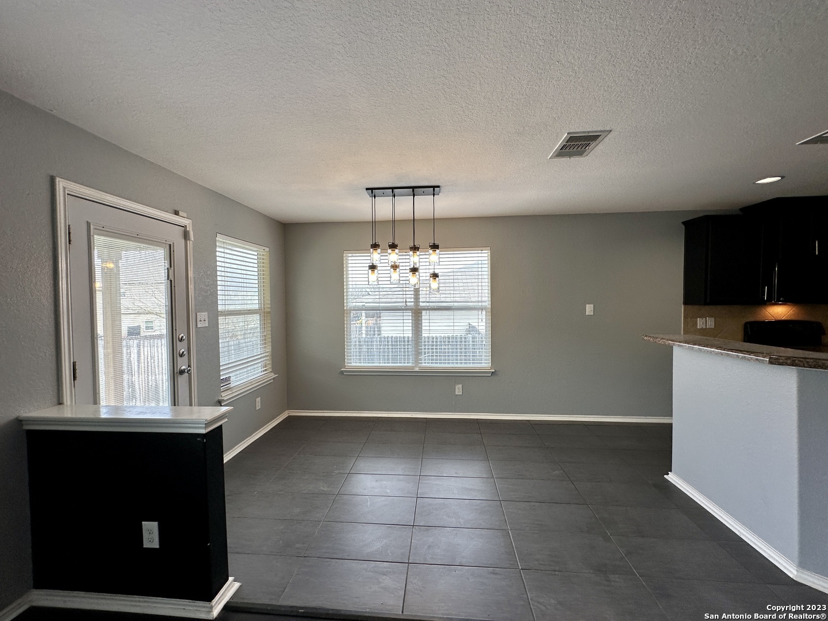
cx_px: 414
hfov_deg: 102.1
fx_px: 335
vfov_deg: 85.7
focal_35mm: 14
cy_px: 310
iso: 50
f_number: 2.2
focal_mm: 2.22
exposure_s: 1/120
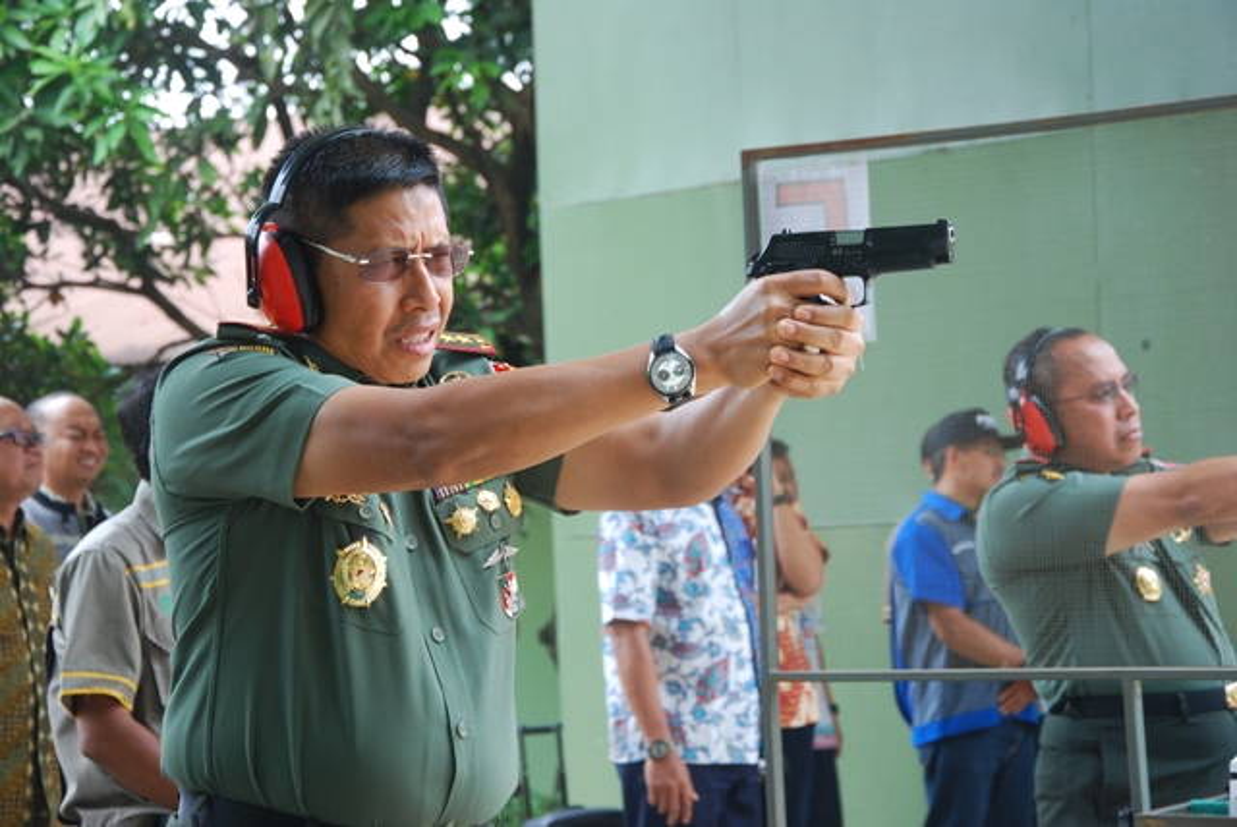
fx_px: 3198
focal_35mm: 93
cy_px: 414
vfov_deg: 14.7
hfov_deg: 21.9
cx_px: 618
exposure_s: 1/125
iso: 320
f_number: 8
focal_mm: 62
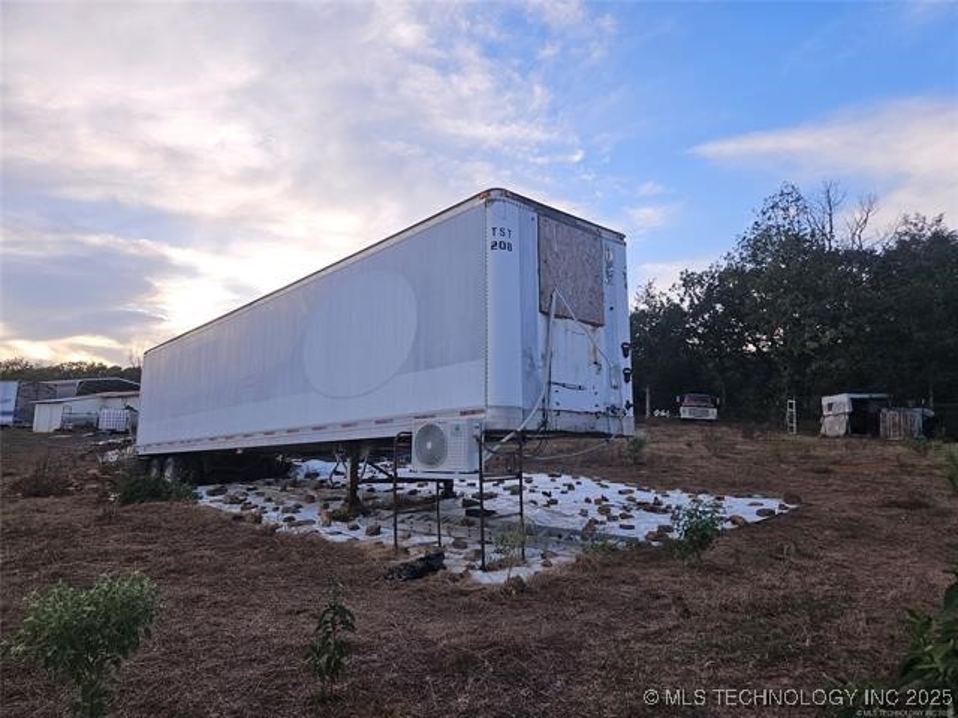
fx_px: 637
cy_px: 359
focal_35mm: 23
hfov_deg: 73.9
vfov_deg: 58.9
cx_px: 479
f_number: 1.8
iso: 25
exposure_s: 1/286
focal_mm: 5.4
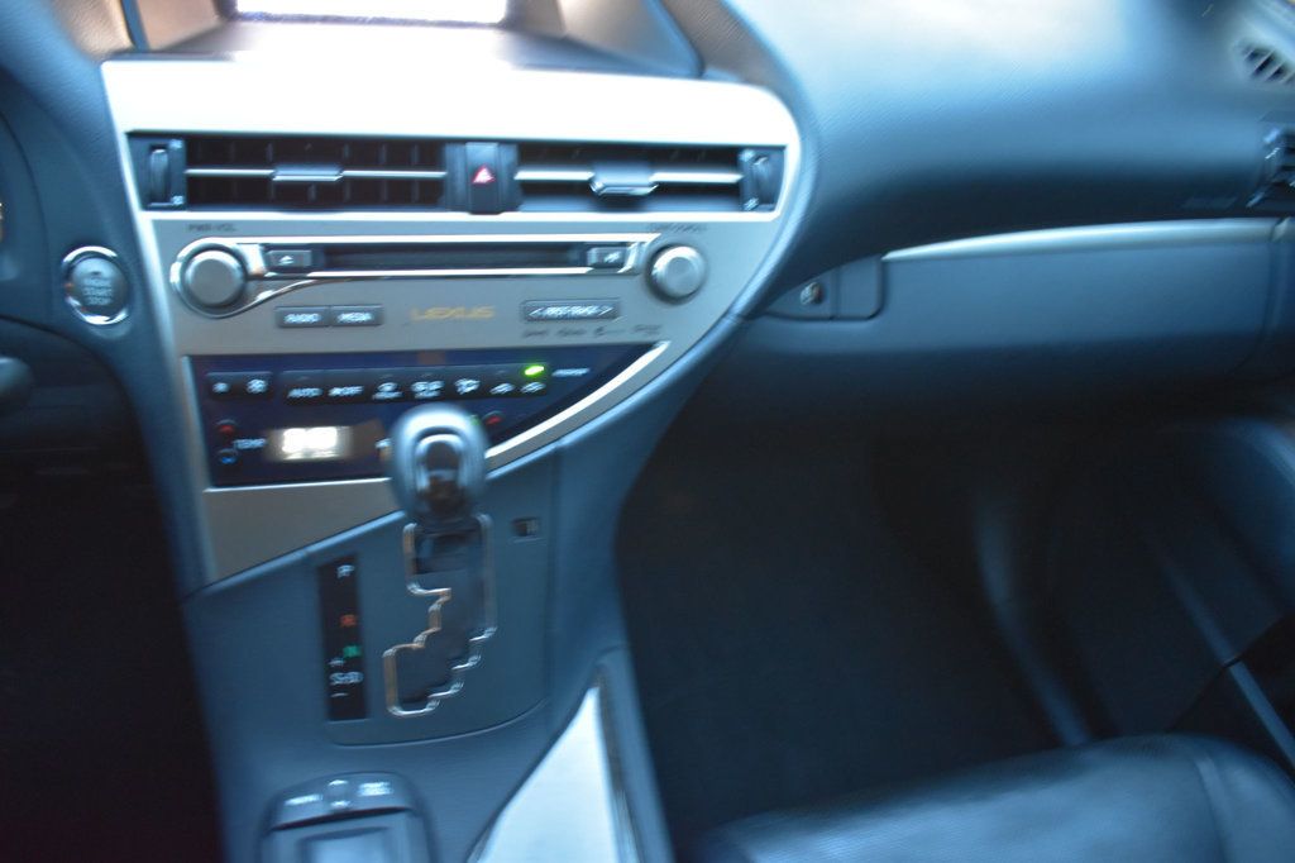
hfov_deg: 61.9
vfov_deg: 43.6
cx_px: 648
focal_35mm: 30
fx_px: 1079
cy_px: 432
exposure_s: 1/1.6
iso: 1600
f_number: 3.5
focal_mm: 20
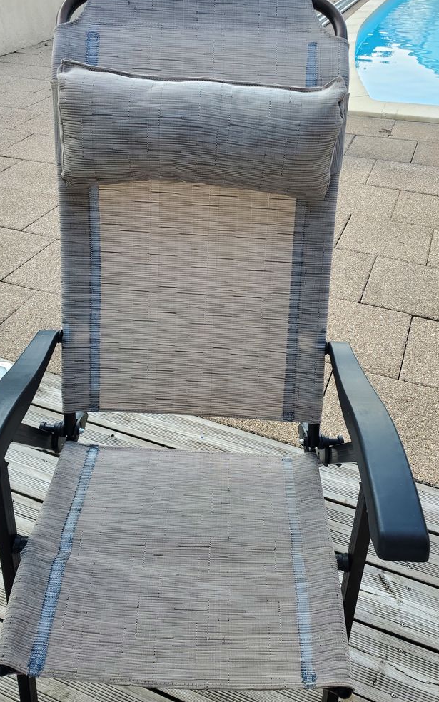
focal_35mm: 28
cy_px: 351
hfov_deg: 44.4
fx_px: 536
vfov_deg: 66.5
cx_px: 191
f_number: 2.4
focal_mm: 4.3
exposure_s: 1/183
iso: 50
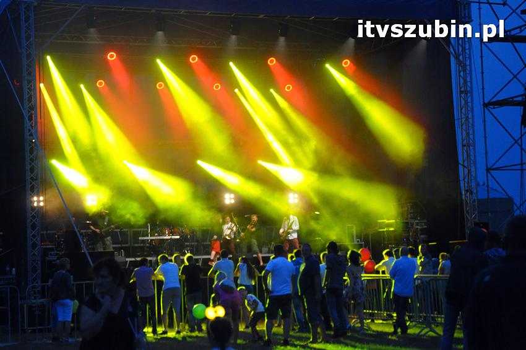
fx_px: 1139
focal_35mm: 78
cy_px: 175
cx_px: 263
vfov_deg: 17.5
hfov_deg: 26.0
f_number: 5
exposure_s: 1/100
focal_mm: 52
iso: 2500
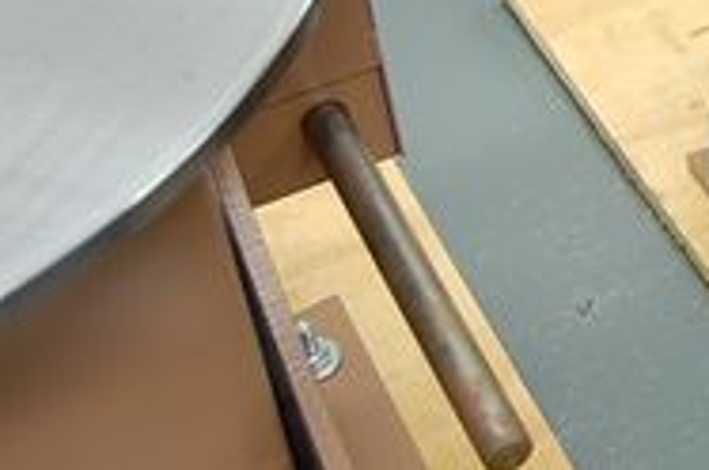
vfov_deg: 10.7
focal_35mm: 125
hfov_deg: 15.0
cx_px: 1134
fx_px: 2458
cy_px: -163
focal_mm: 26
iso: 400
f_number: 4
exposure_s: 1/60
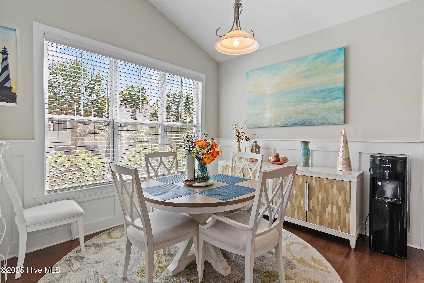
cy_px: 142
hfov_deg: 93.3
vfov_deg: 70.4
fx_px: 200
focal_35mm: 17
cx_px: 212
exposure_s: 1/20
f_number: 4.8
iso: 100
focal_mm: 11.5
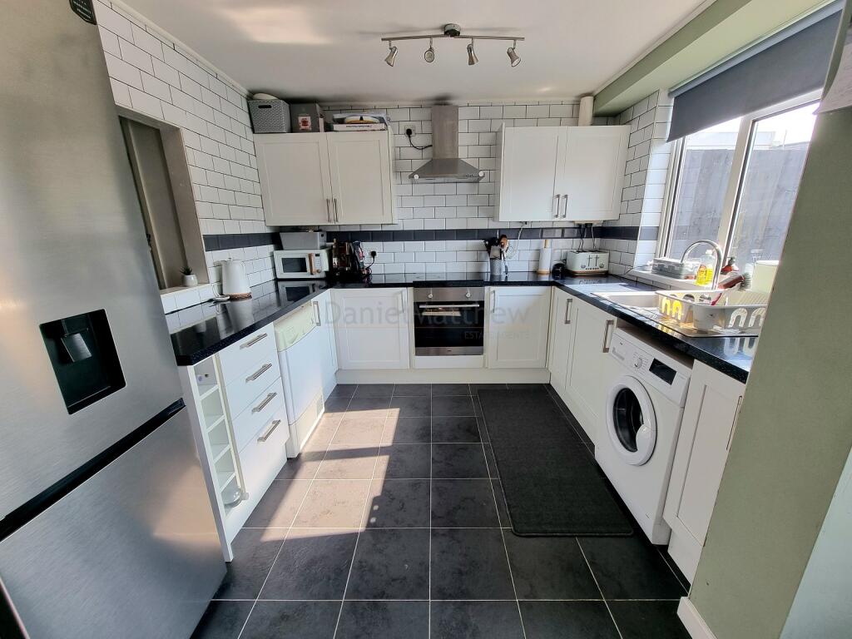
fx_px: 320
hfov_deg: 106.2
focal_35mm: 13
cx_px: 426
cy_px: 320
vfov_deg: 89.9
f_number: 2.2
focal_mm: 2.2
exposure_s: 1/123
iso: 50
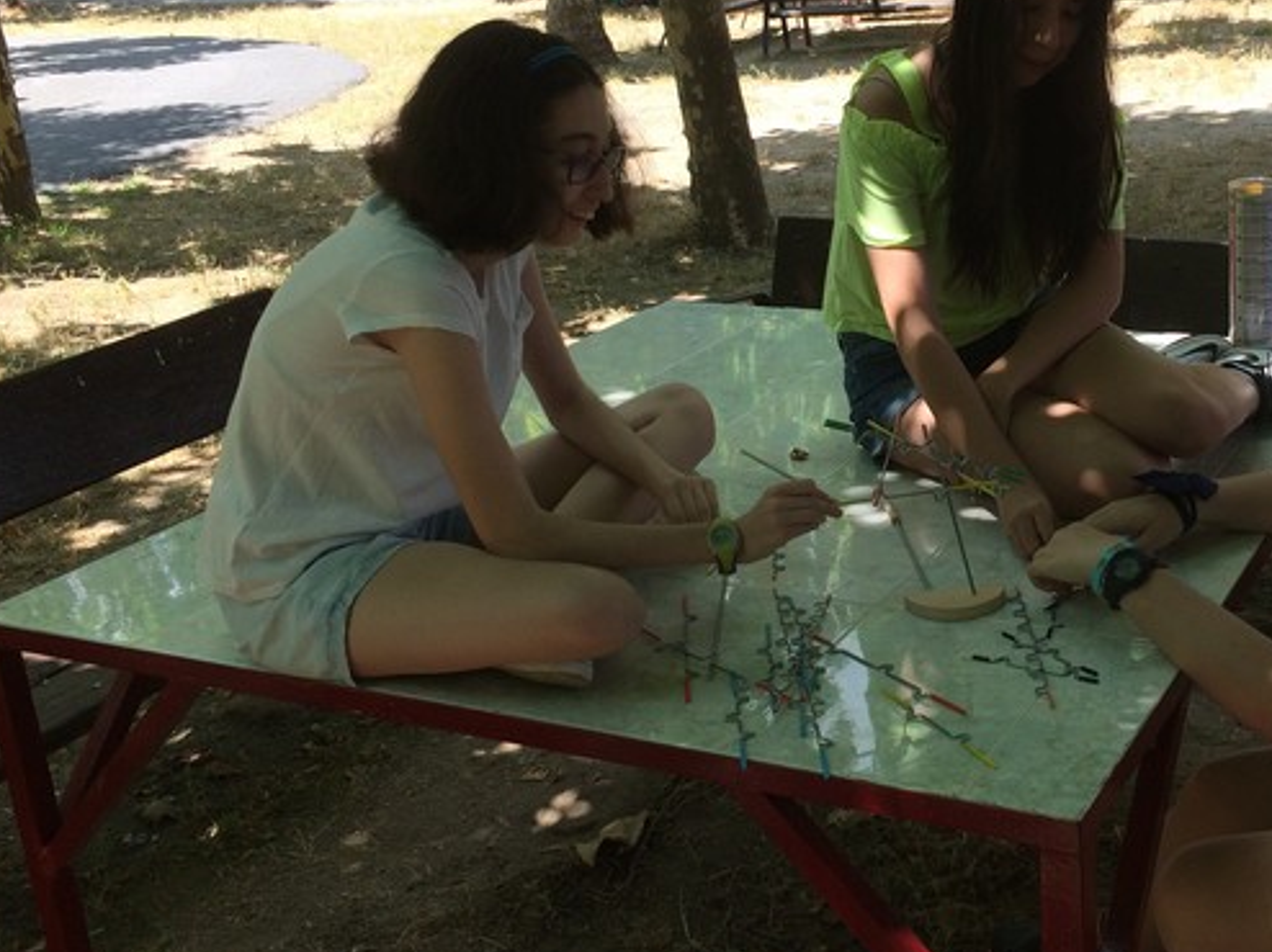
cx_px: 912
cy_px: 404
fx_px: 1726
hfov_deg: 39.6
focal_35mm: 47
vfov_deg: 30.8
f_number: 2.2
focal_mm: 4.15
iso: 32
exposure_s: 1/554
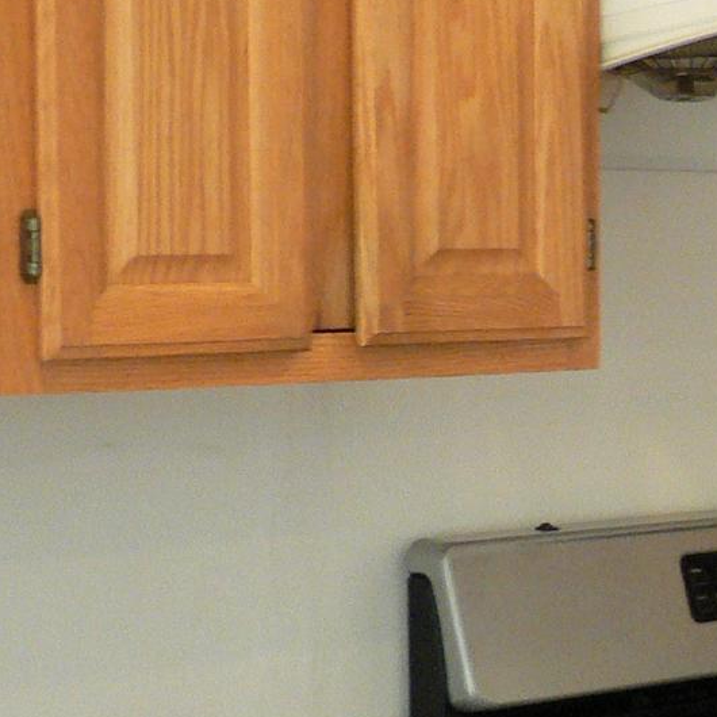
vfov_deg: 14.1
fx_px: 2882
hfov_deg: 12.9
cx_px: 1276
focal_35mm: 123
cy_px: 510
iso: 200
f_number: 2.8
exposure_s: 1/13
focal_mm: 6
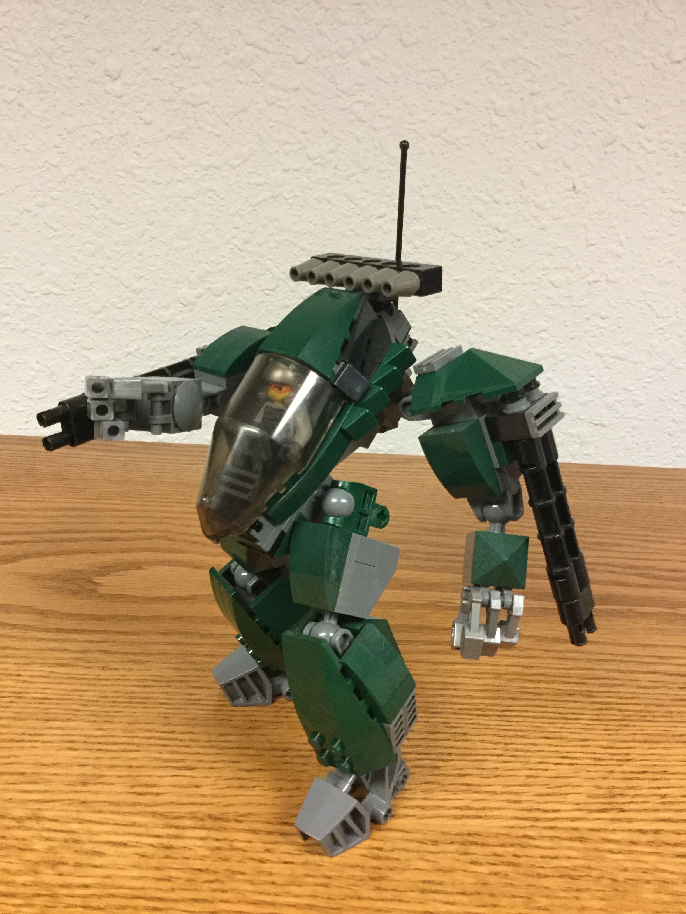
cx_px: 343
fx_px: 819
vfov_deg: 58.4
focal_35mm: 31
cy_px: 457
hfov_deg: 45.4
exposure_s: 1/30
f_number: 2.4
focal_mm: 3.3
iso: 160
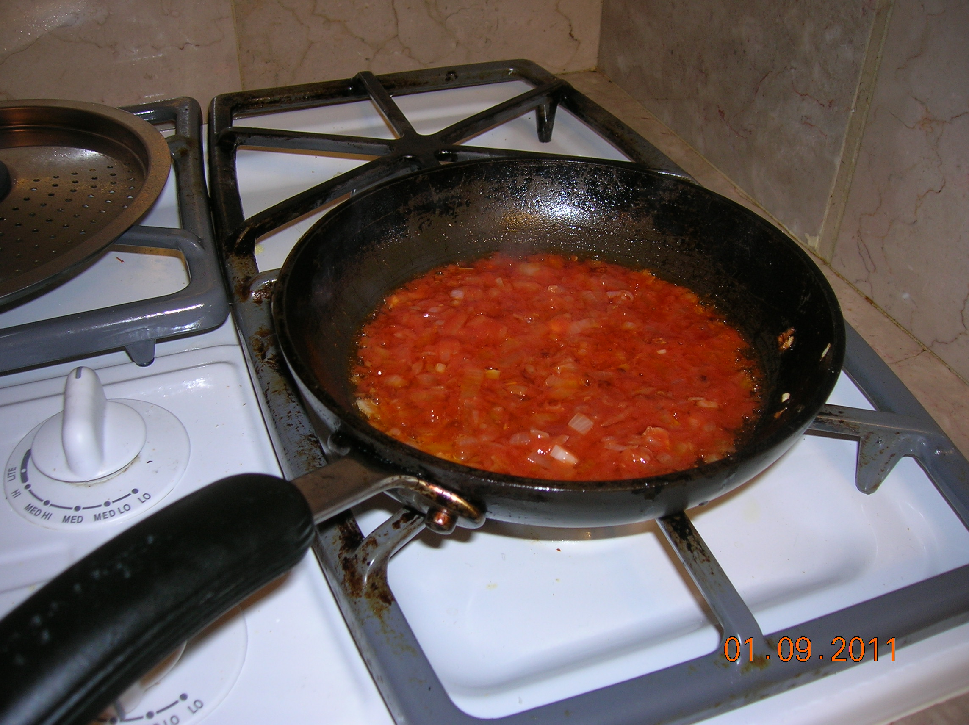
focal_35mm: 34
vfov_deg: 41.7
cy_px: 362
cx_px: 484
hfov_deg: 54.0
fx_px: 951
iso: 50
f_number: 2.9
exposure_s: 1/60.1
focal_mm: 5.7
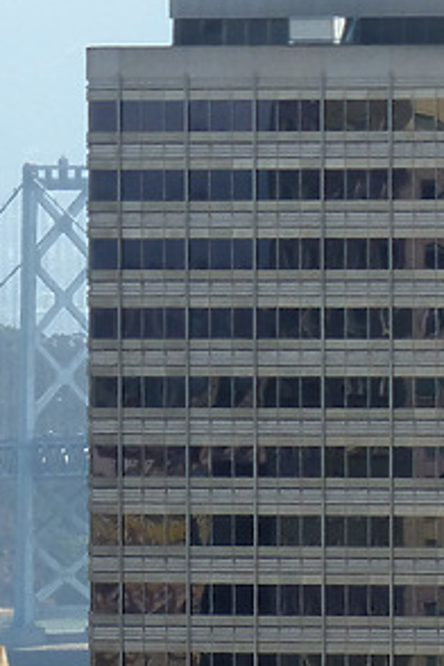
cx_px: -31
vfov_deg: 2.8
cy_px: 843
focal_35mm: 725
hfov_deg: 1.9
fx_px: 13411
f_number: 4
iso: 100
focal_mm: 41.1
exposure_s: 1/640
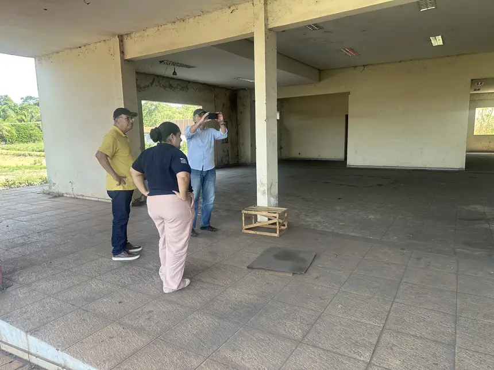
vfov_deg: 56.8
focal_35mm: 24
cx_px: 247
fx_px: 343
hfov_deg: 71.6
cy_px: 185
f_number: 1.78
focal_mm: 6.86
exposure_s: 1/262
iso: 80
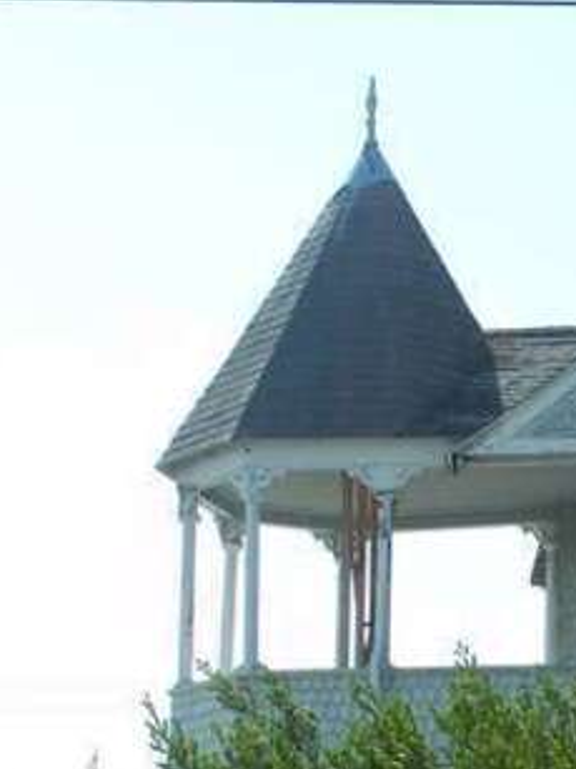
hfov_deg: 10.8
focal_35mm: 133
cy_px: 699
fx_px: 2953
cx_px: 834
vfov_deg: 14.7
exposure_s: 1/400
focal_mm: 10.7
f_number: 4.5
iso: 64
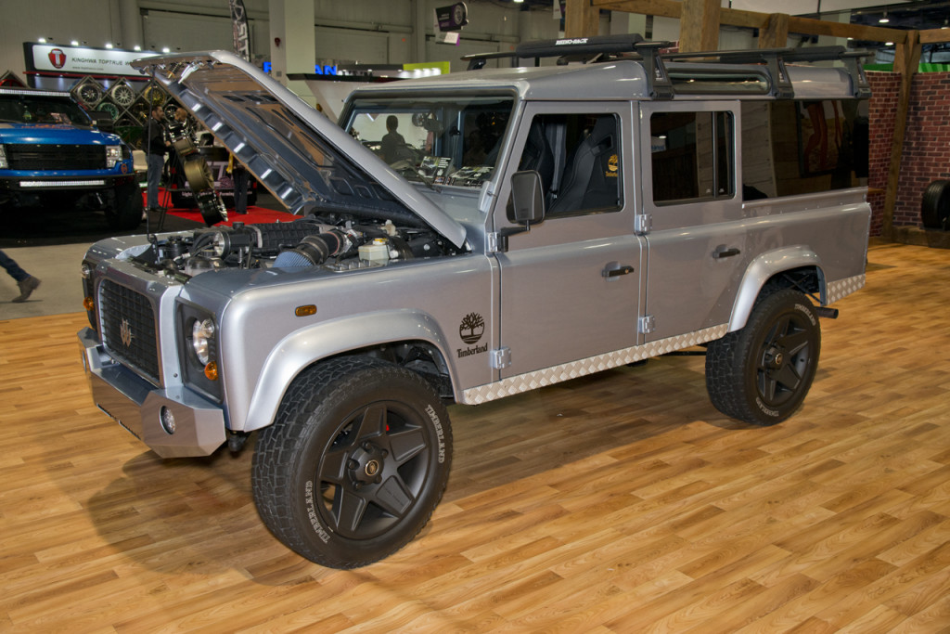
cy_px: 317
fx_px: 897
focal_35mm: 34
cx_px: 475
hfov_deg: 55.8
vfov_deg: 38.9
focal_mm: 34
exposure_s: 1/60
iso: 1250
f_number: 8
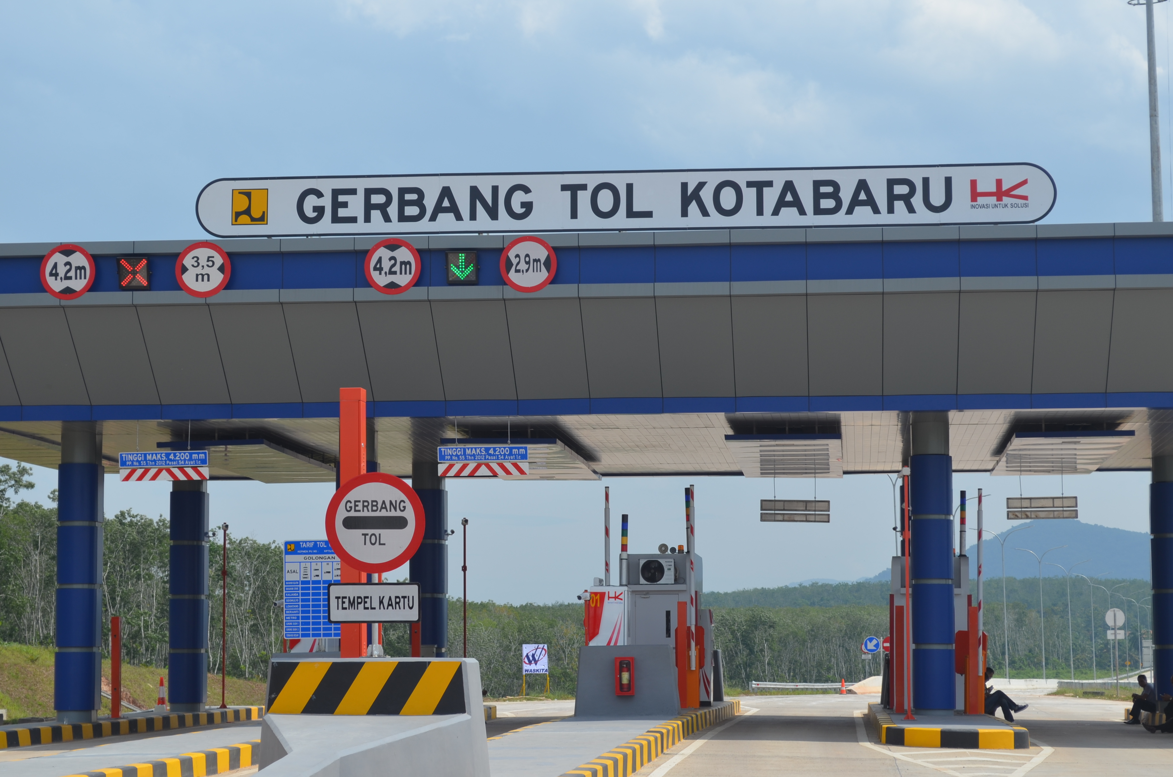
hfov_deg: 24.7
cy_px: 388
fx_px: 2683
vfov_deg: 16.5
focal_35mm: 82
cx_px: 586
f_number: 9
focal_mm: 55
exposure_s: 1/320
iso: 100
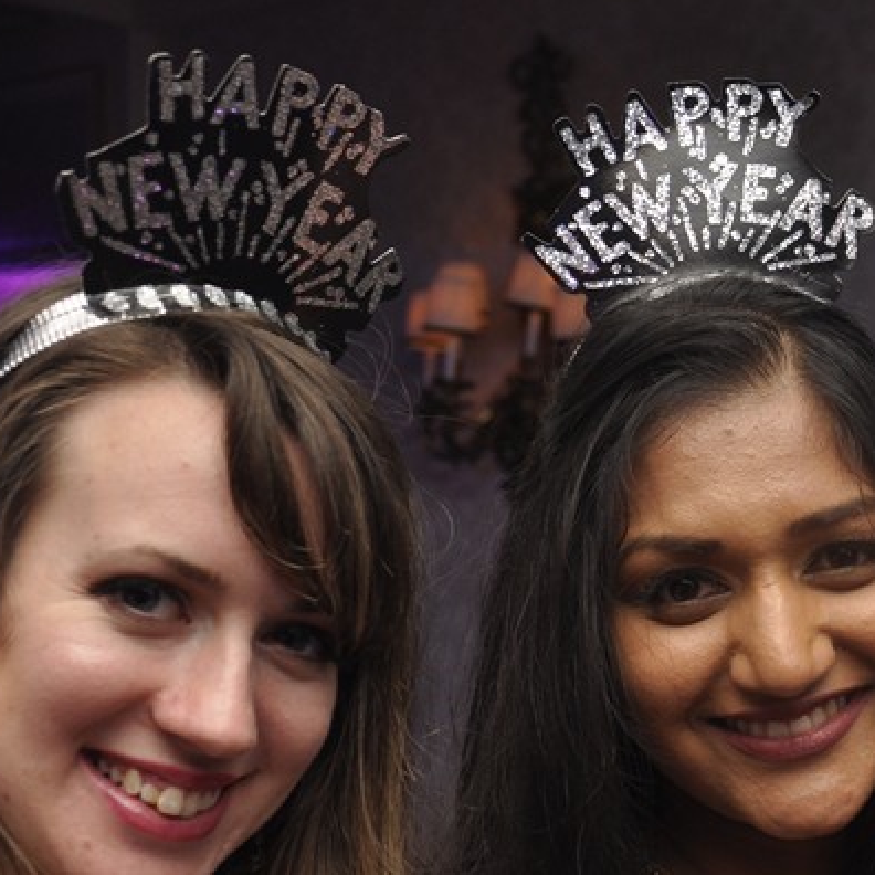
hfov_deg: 19.0
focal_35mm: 90
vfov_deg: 19.2
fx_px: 2574
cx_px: 789
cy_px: 656
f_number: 5
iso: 400
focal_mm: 28
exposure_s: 1/60
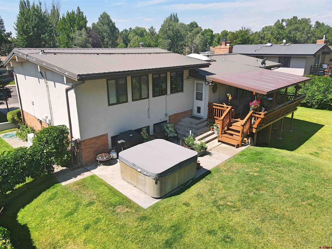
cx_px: 166
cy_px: 124
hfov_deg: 71.6
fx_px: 230
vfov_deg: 56.8
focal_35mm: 24
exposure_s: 1/640
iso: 100
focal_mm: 4.5
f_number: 2.8
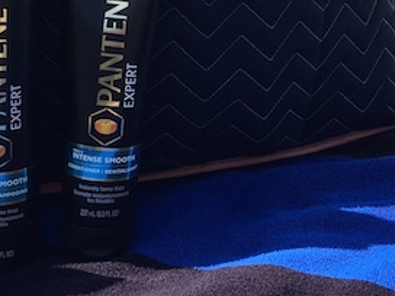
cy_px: -34
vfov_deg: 17.8
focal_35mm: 80
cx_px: 267
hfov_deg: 24.3
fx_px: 913
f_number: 2.2
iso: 25
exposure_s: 1/1202
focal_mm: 4.15
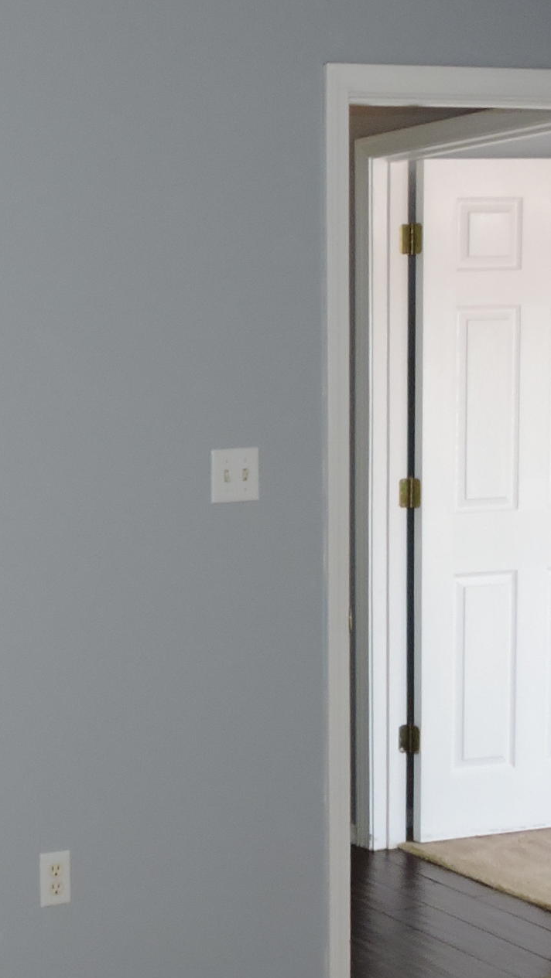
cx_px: -166
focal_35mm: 62
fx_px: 1610
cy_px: 554
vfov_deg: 33.8
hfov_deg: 18.1
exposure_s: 1/40
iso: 180
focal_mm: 4.3
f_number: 3.3
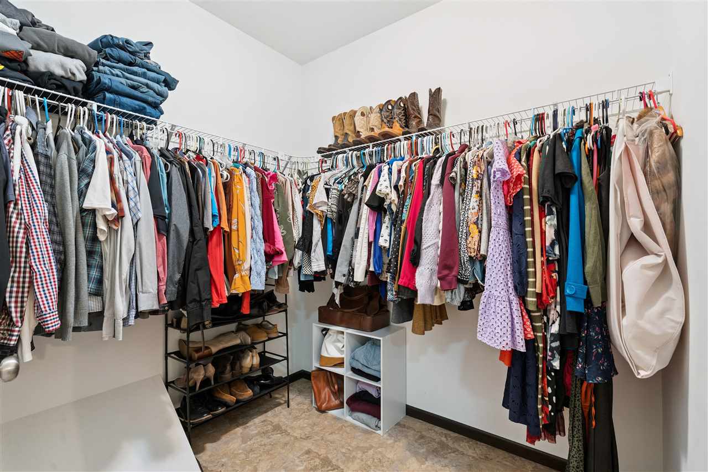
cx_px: 354
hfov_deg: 96.7
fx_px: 315
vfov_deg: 73.7
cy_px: 236
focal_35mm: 16
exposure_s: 1/2.5
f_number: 8
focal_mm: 16
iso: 400
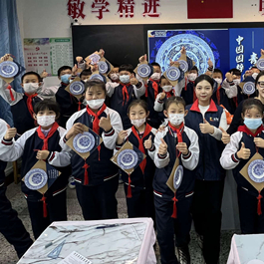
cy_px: 74
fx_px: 224
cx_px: 200
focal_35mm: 26
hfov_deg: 57.6
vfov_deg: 58.5
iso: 160
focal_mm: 1.57
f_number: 1.8
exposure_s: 1/100
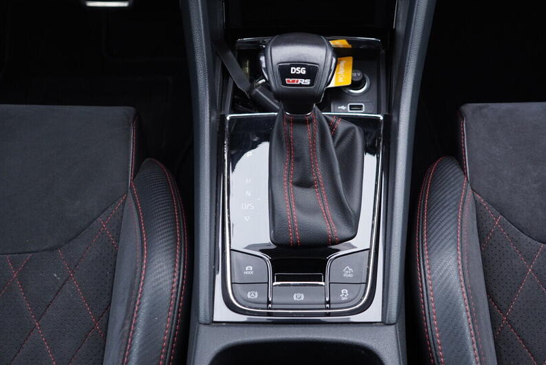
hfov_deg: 42.7
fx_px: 698
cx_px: 297
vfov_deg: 29.3
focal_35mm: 46
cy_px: 163
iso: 320
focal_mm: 24
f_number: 2.8
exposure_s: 1/40
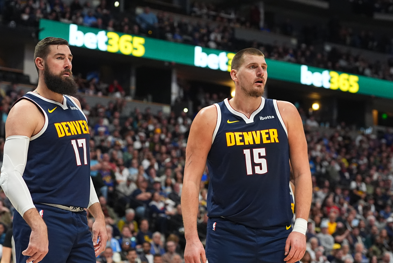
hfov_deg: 19.4
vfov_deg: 13.1
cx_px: 196
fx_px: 1147
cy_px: 132
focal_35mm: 105
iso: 4000
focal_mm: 70
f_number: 3.2
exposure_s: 1/1600
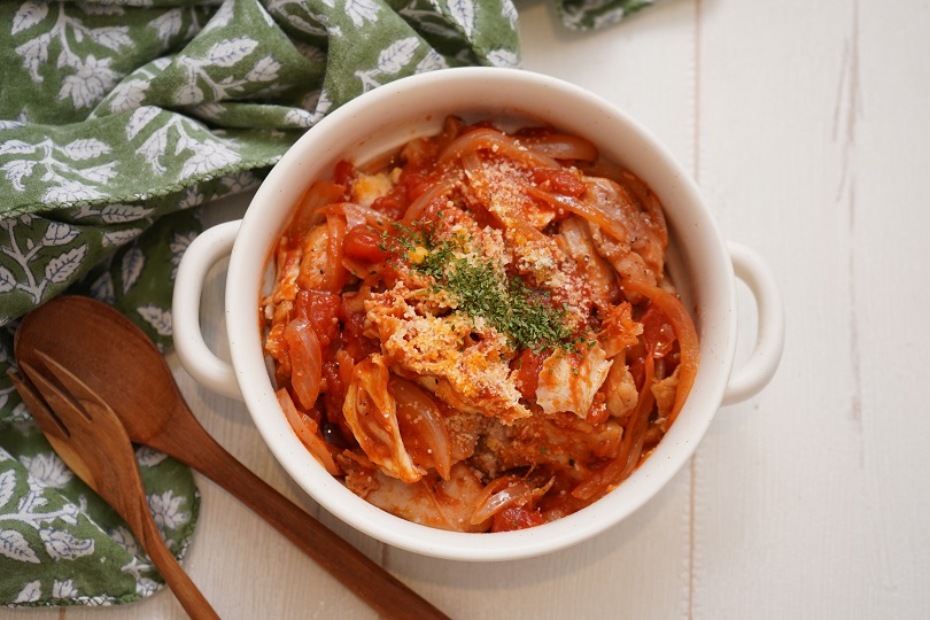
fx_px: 1395
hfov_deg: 36.9
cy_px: 310
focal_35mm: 54
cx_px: 465
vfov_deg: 25.1
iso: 800
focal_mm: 54
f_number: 5
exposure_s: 1/60
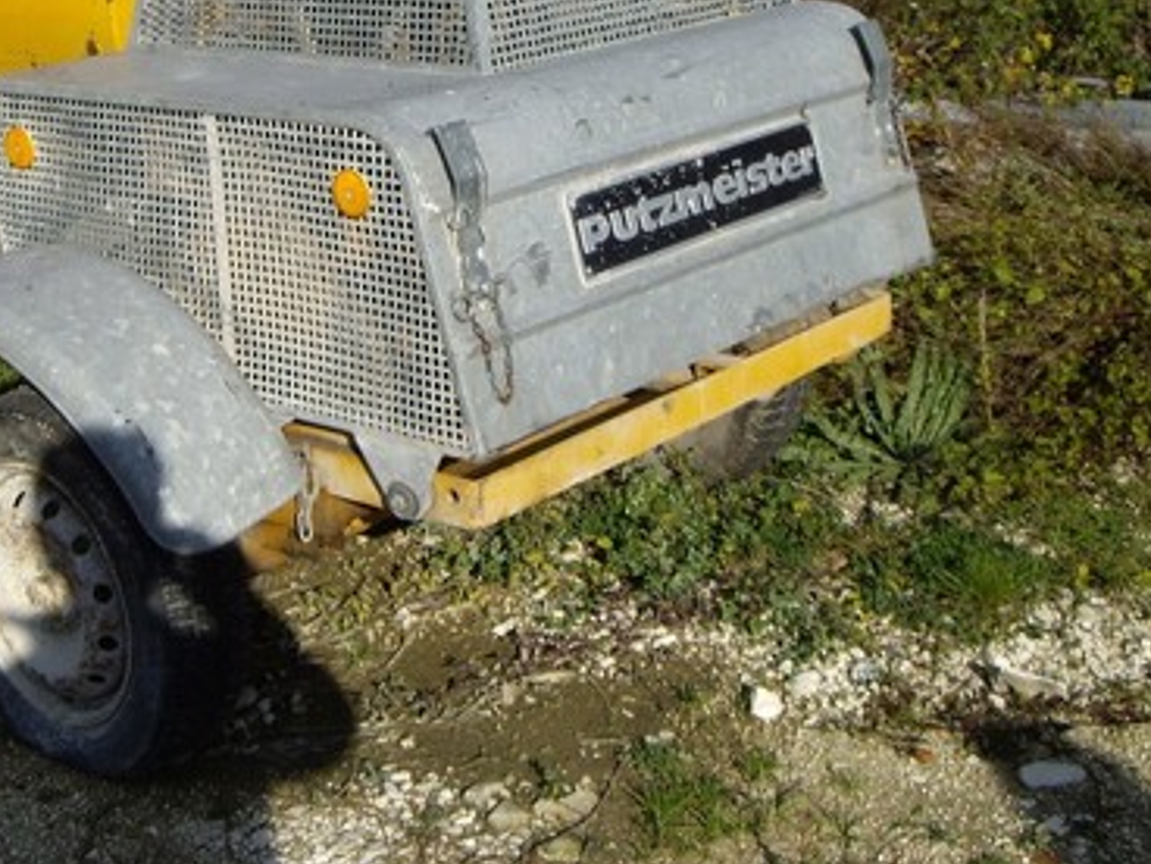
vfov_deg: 23.4
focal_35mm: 62
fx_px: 2062
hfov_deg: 31.0
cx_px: 397
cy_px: 222
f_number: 4.3
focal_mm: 6.2
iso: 50
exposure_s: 1/400
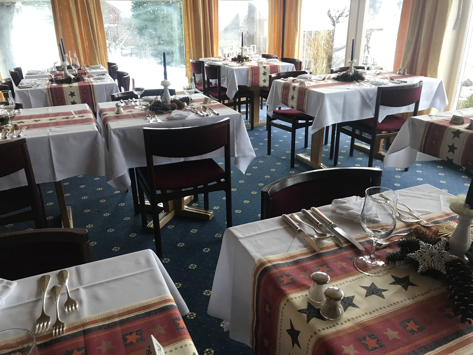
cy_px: 178
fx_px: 383
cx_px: 236
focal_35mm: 28
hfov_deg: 63.4
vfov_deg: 49.7
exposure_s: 1/25
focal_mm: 3.99
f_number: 1.8
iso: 40
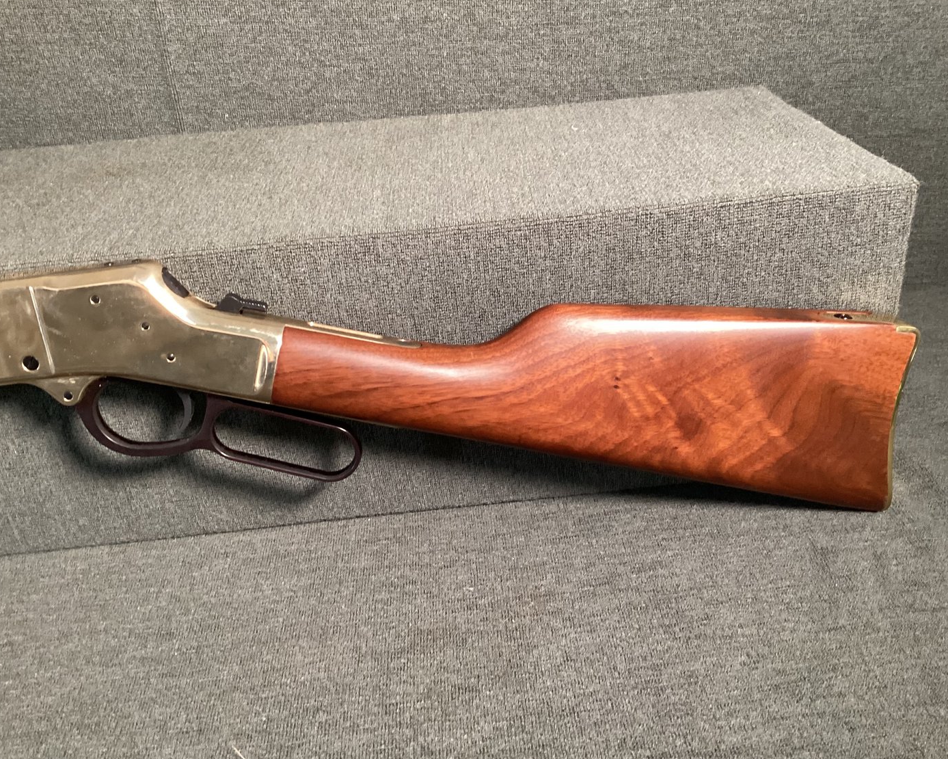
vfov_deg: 44.6
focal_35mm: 33
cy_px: 378
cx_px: 497
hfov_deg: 54.2
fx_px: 926
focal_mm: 3.3
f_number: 2.4
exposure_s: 1/40
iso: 320
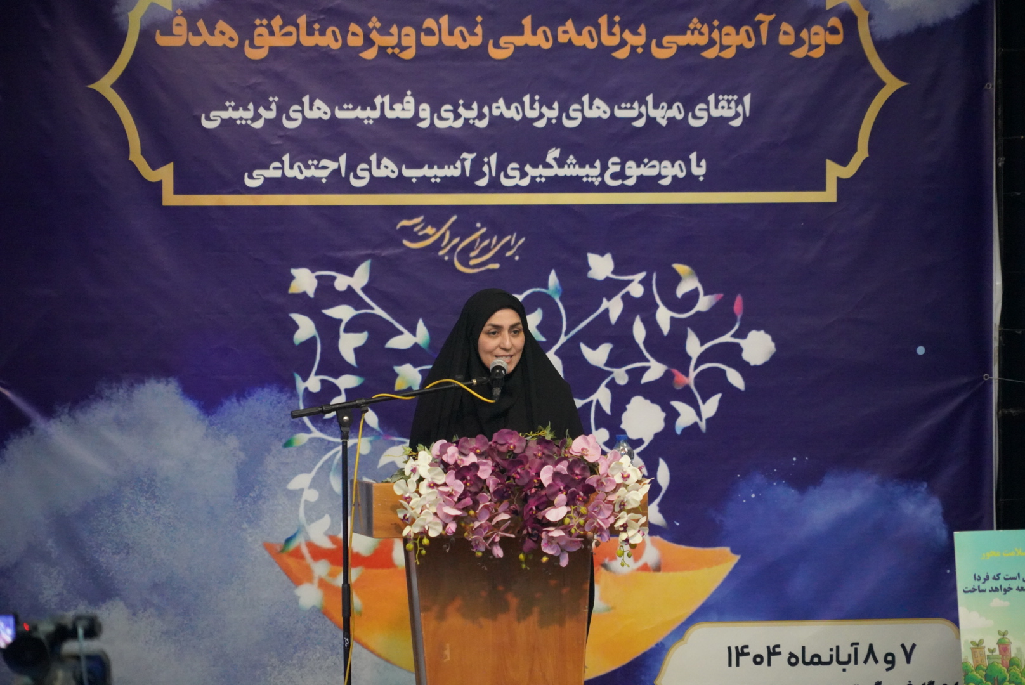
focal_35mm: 240
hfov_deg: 8.6
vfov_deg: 5.7
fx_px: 6838
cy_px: 342
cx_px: 512
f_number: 6.3
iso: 12800
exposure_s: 1/200
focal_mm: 240
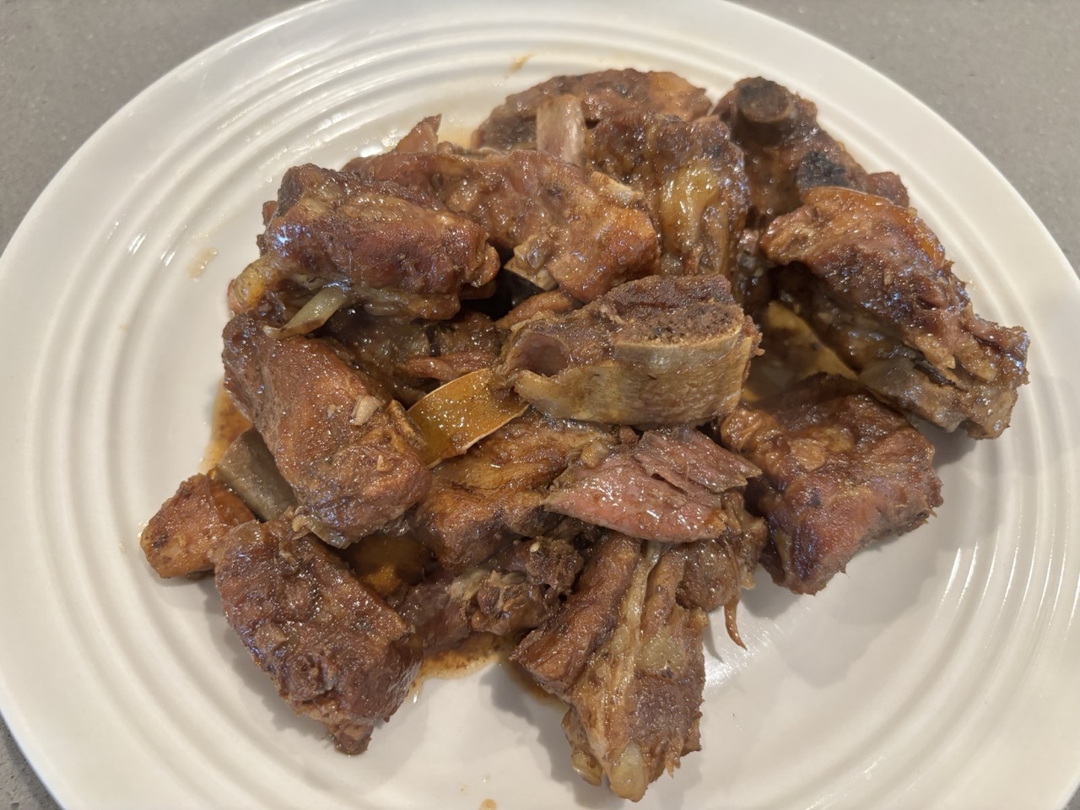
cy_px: 405
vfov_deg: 53.1
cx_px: 540
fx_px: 811
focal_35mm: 26
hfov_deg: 67.3
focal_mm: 5.96
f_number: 1.6
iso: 320
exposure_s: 1/60
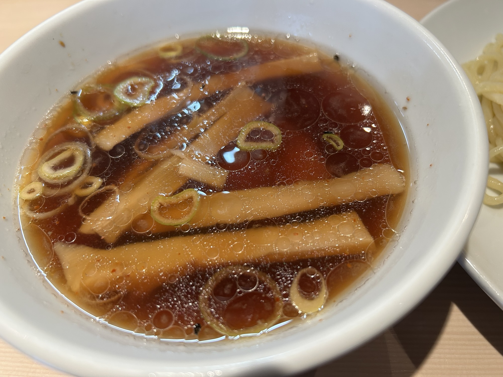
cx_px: 252
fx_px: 378
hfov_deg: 67.3
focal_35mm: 26
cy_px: 188
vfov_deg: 53.1
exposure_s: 1/100
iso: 125
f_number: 1.5
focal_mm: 5.7
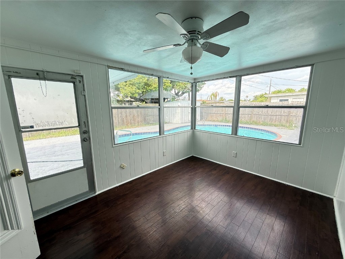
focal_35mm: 14
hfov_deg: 102.1
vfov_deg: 85.7
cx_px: 172
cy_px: 130
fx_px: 140
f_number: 2.2
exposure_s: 1/162
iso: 64
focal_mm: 2.22
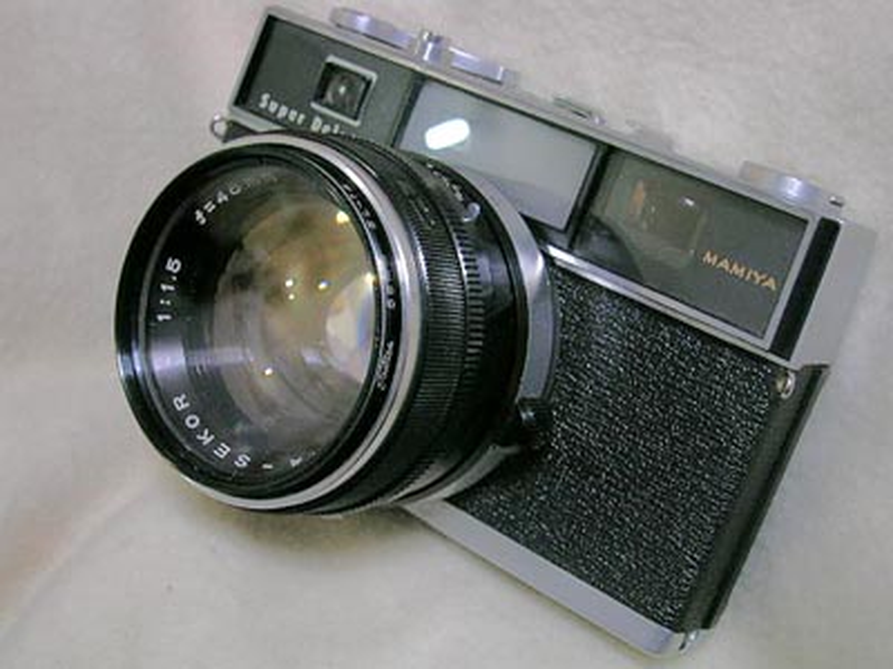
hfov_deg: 33.8
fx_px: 1470
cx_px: 446
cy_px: 334
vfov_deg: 25.7
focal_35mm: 57
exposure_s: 1/3.8
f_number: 3.4
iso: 81
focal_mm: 8.6
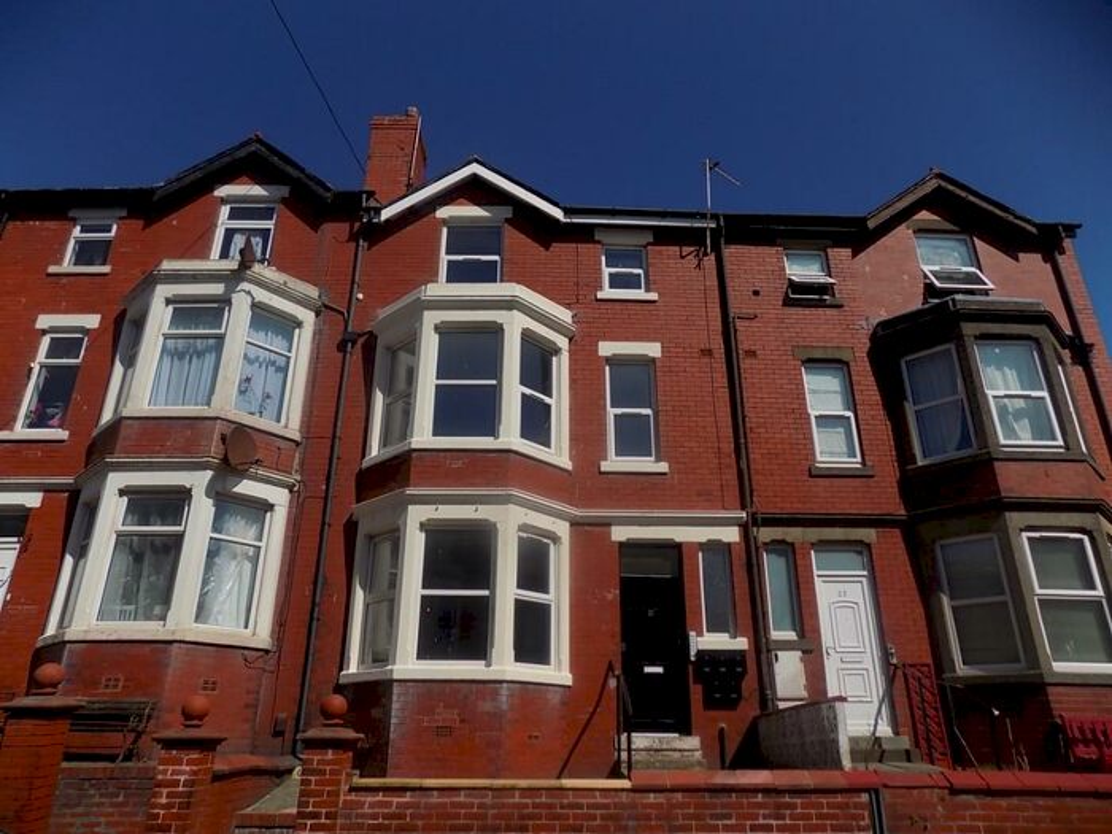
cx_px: 556
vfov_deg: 58.9
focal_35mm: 23
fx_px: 739
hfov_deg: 73.9
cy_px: 417
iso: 80
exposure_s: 1/250
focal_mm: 4
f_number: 9.9
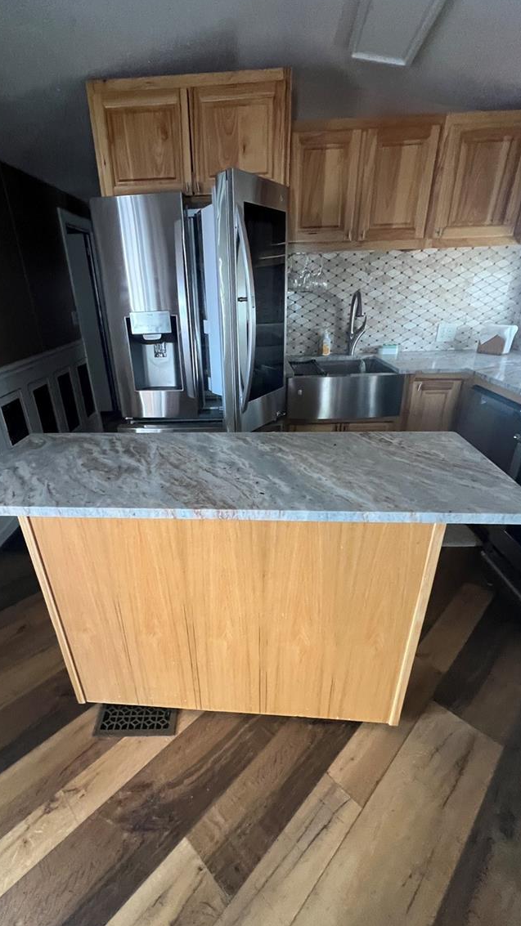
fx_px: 369
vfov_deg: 103.0
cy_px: 469
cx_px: 227
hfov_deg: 70.2
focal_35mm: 15
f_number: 1.8
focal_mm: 1.57
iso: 500
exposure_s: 1/60
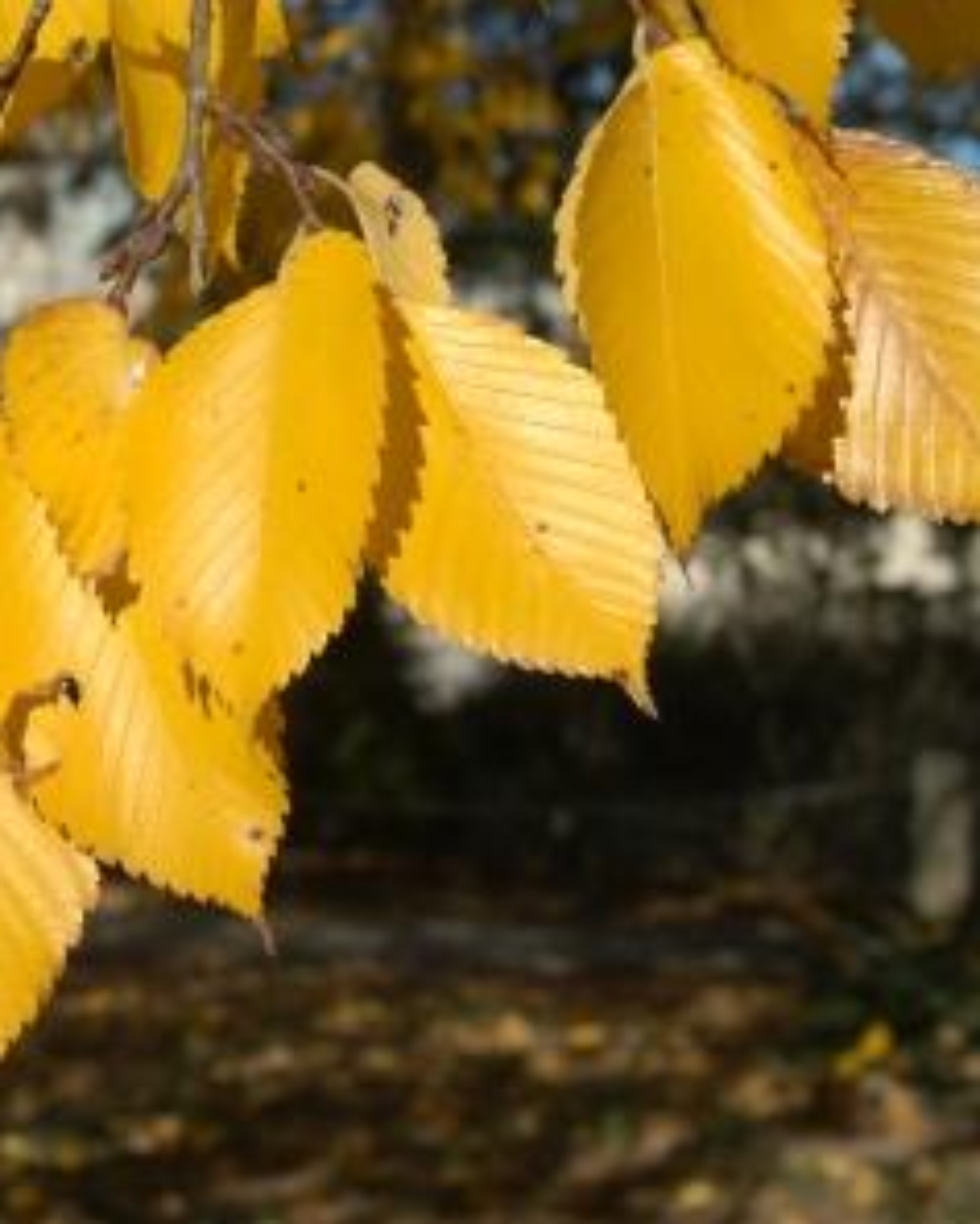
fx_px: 3551
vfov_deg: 19.6
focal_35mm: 98
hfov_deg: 15.5
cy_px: 612
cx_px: 62
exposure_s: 1/320
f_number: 9
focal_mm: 46
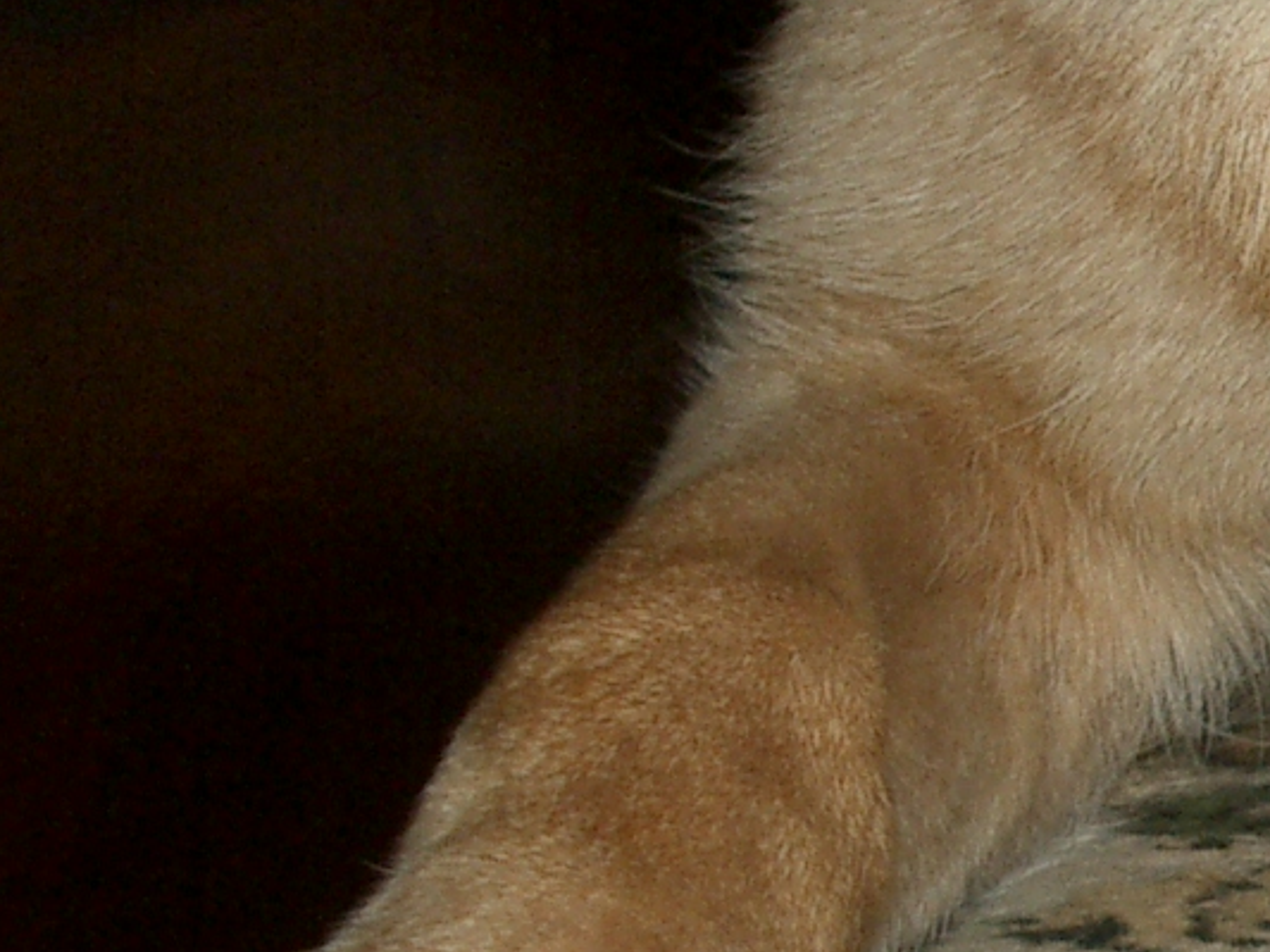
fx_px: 3853
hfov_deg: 17.2
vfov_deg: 14.0
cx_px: 1808
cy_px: 743
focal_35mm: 105
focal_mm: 5.8
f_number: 2.6
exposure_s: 1/40
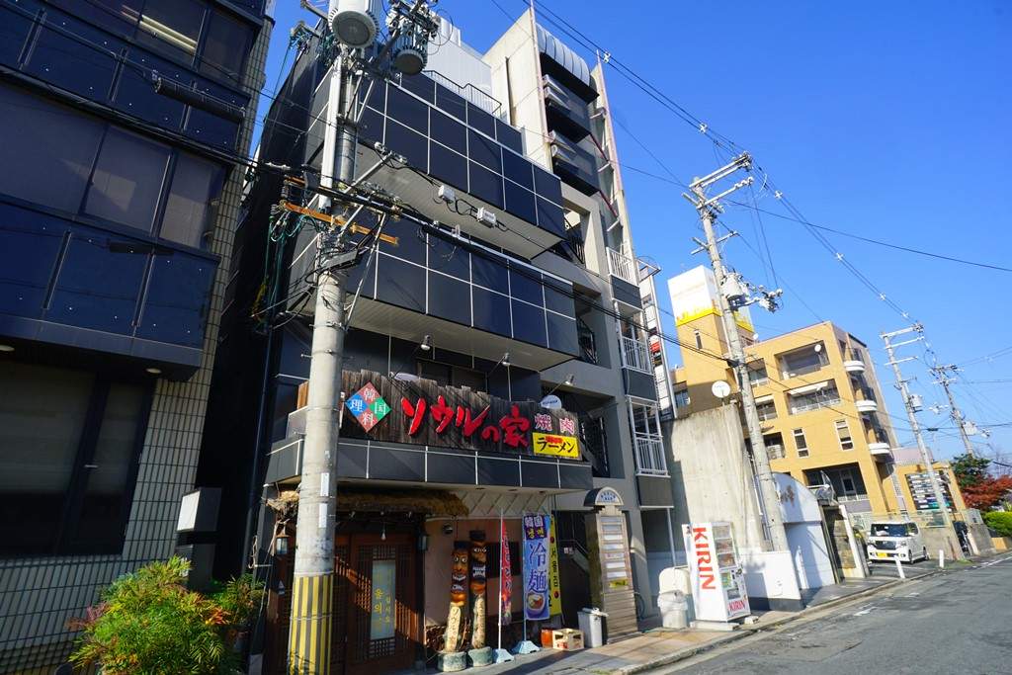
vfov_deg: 53.1
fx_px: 675
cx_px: 506
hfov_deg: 73.7
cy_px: 338
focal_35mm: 24
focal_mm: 16
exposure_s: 1/80
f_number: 11
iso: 100
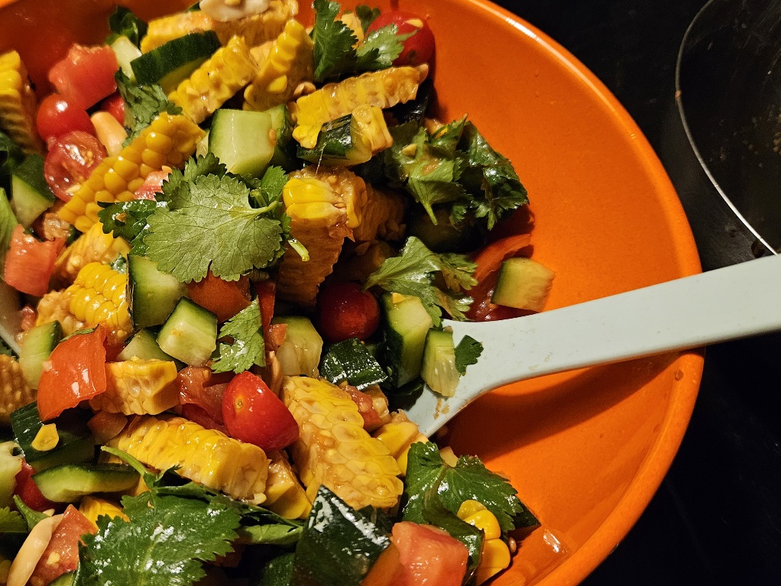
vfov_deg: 39.7
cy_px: 284
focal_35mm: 36
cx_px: 210
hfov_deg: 49.6
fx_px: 812
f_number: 1.8
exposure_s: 1/100
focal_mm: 5.4
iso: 800
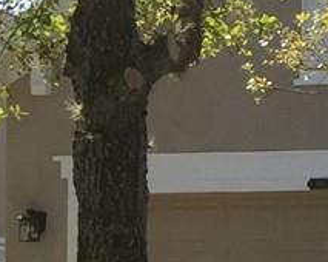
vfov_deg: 7.2
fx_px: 2066
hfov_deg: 7.7
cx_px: 1030
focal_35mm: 213
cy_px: 279
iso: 32
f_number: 2.2
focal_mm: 4.15
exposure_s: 1/1163
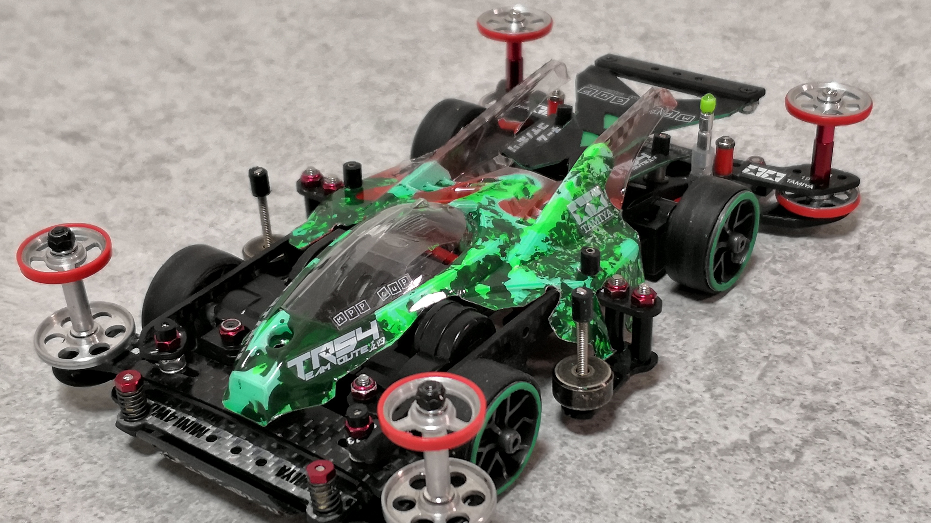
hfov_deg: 35.4
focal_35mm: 59
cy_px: 302
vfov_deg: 20.4
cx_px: 465
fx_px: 1457
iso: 200
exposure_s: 1/40
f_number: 1.6
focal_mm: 3.95
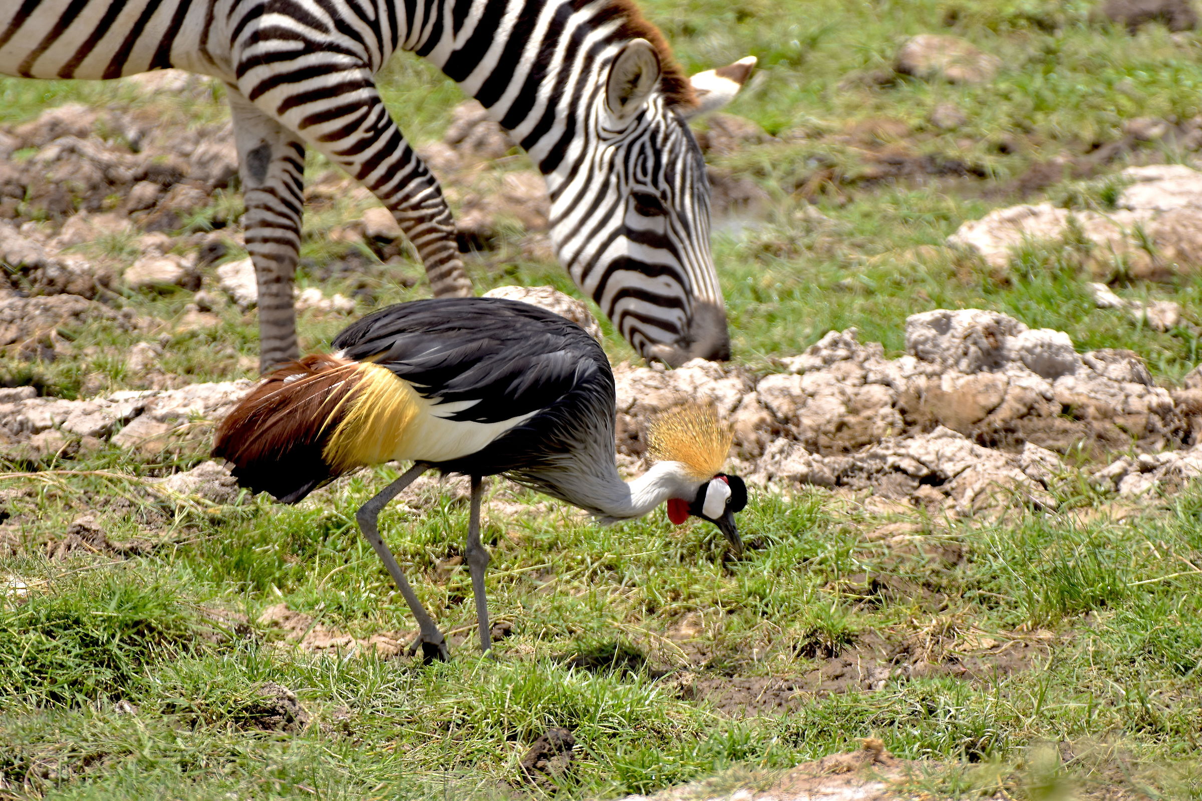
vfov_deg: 1.9
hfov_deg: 2.9
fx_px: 24038
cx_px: 601
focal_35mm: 720
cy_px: 400
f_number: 5.6
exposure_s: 1/500
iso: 100
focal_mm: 480
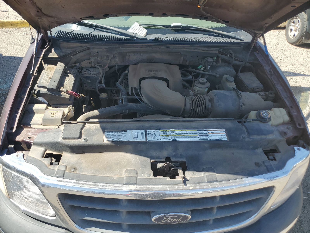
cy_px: 116
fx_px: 233
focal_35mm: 26
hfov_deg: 67.3
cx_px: 155
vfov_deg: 53.1
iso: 50
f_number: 1.5
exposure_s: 1/1250
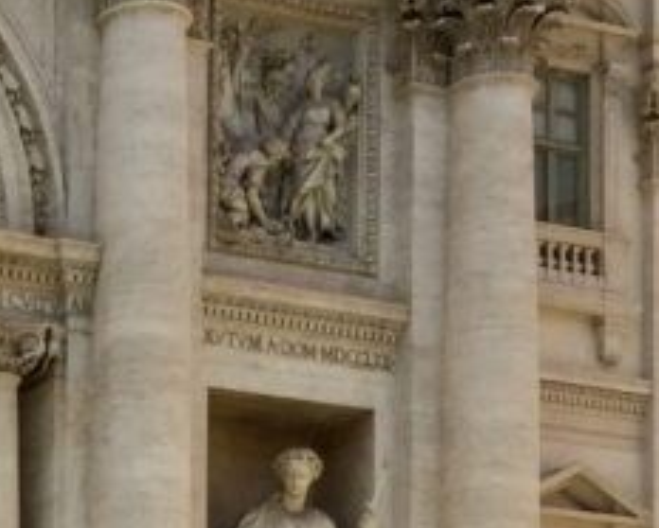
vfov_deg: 11.5
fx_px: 2440
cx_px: -287
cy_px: 945
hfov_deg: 14.5
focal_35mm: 125
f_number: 2.2
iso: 32
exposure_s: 1/2326
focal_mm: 4.15
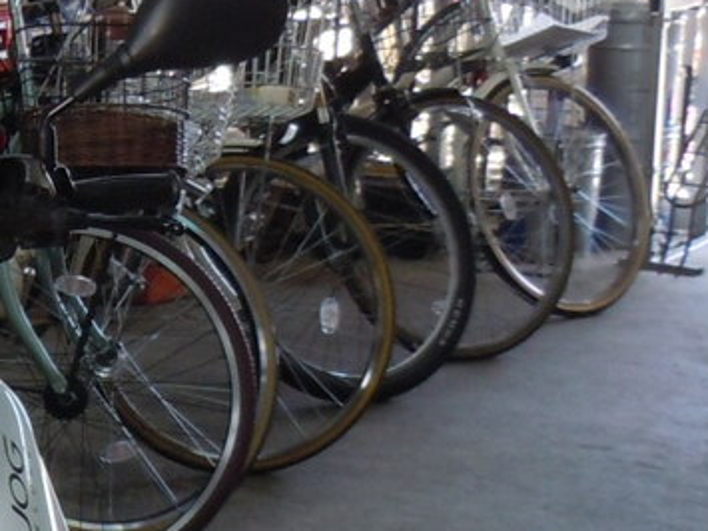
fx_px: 2351
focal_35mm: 115
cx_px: -207
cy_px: 355
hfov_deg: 16.2
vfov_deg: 12.9
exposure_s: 1/60
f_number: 3.5
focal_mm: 5.4
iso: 200
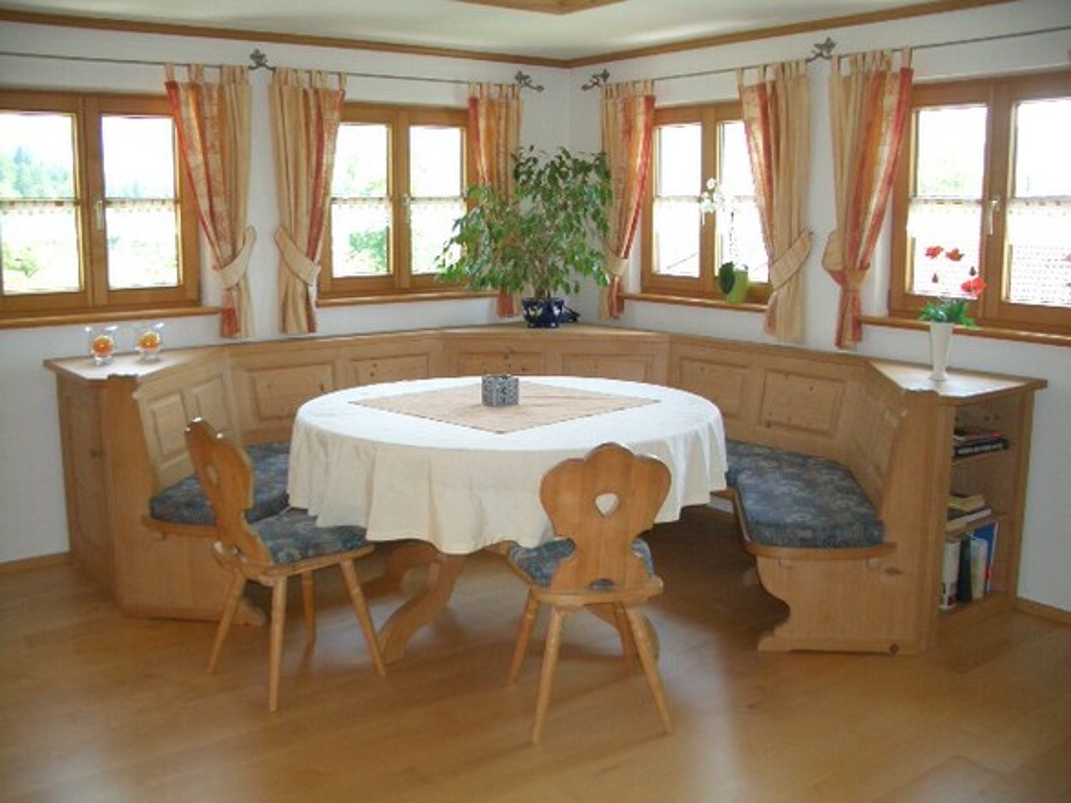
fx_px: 1083
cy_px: 402
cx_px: 536
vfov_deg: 40.7
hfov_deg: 52.6
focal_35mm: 35
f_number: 2.6
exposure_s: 1/80
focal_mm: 5.8
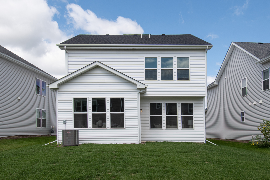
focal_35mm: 33
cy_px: 90
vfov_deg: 40.0
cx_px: 135
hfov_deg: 57.2
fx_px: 247
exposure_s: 1/1250
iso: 320
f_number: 8
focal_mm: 22
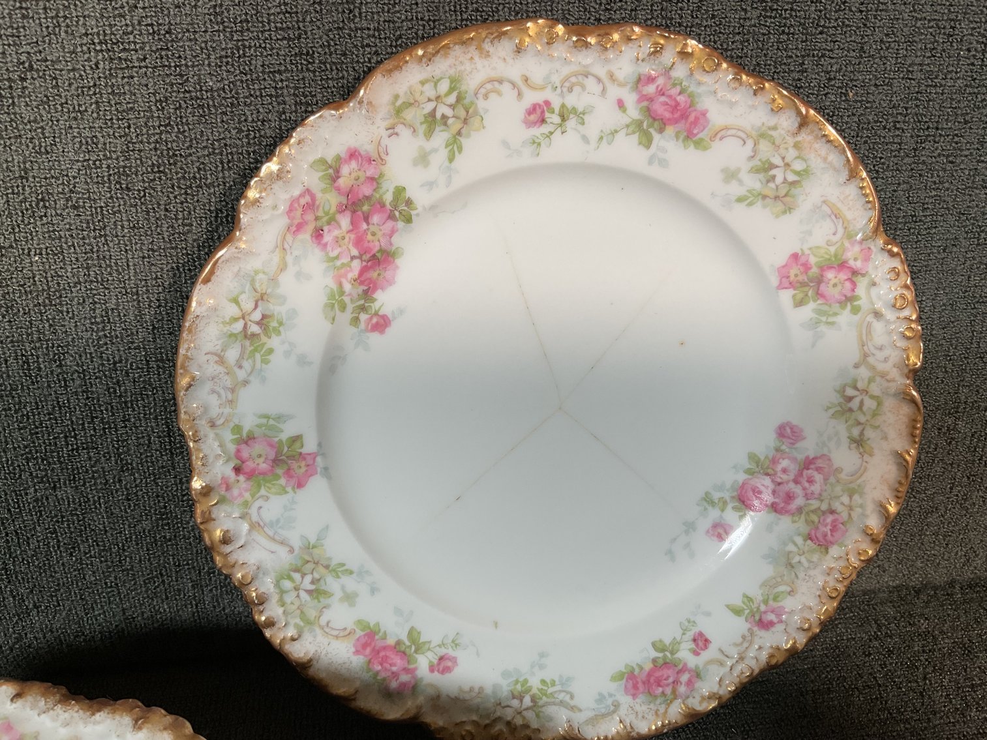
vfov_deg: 48.2
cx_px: 494
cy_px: 370
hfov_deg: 61.7
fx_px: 827
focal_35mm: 29
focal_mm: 3
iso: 40
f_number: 1.8
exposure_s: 1/60
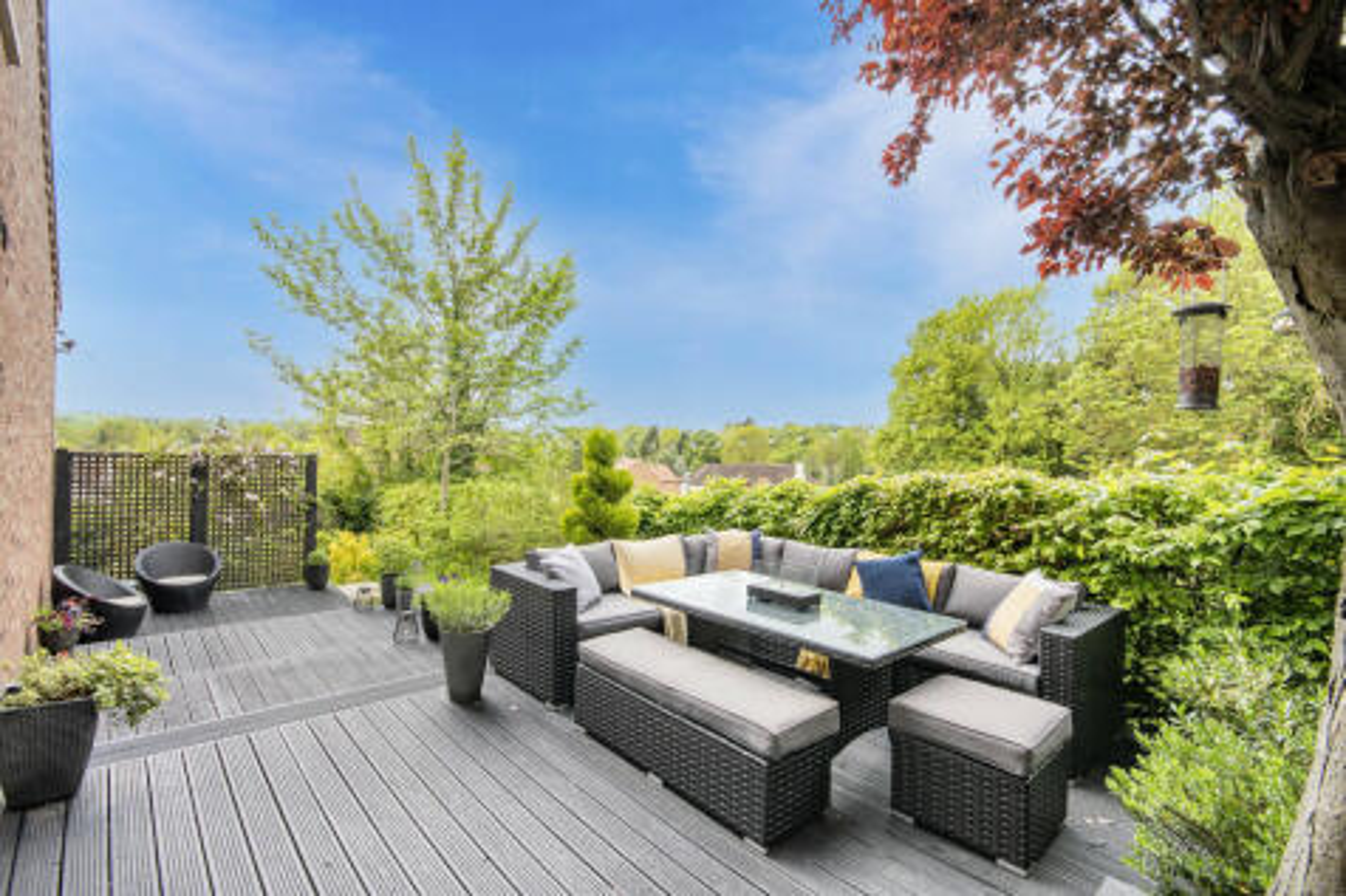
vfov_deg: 73.7
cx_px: 673
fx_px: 598
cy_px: 448
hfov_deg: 96.8
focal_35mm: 16
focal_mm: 11
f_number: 8
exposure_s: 1/60
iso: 100
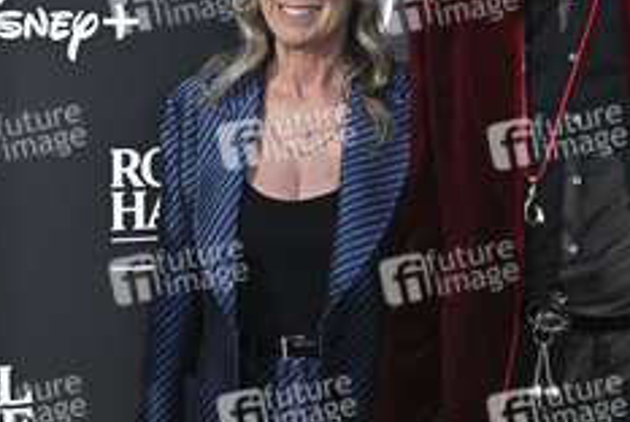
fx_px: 1489
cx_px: 485
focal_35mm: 85
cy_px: 70
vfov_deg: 16.0
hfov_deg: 23.6
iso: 250
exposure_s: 1/320
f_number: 8
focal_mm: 44
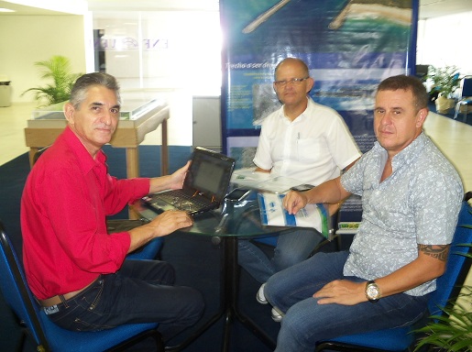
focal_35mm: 35
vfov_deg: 40.6
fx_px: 476
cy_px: 176
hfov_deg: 52.7
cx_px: 236
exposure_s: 1/8
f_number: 3.5
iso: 100
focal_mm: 6.2
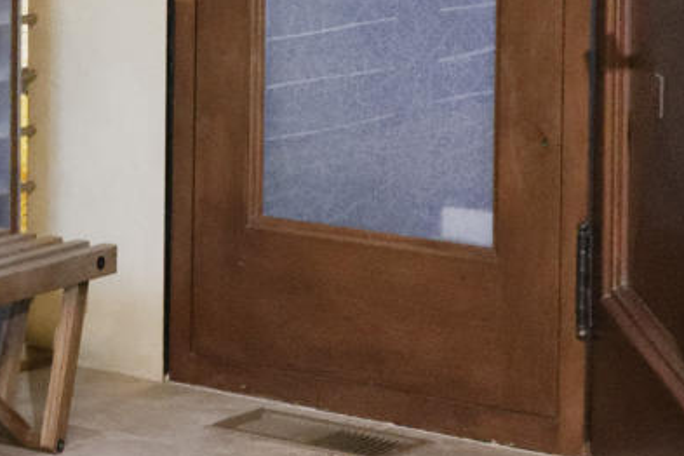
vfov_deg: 9.2
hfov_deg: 13.5
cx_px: -277
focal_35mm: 145
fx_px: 2755
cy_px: -242
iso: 4000
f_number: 7.1
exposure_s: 1/200
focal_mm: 19
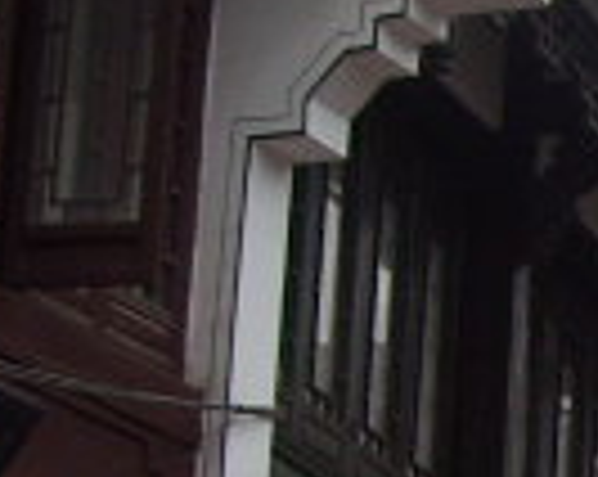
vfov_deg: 5.8
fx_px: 4648
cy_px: 842
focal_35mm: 263
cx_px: 1947
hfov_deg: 6.5
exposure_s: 1/91
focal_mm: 5.7
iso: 64
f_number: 2.8
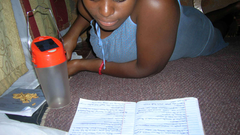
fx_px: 242
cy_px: 53
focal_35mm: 38
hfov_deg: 52.8
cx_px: 122
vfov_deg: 31.1
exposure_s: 1/60.1
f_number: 2.9
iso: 50
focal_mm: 5.7
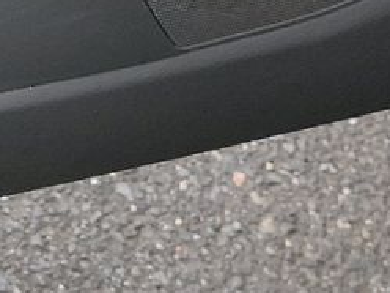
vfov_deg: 8.0
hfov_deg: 12.2
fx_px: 1746
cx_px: -178
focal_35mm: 155
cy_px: -633
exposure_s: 1/133
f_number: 1.8
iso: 50
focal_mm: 6.7
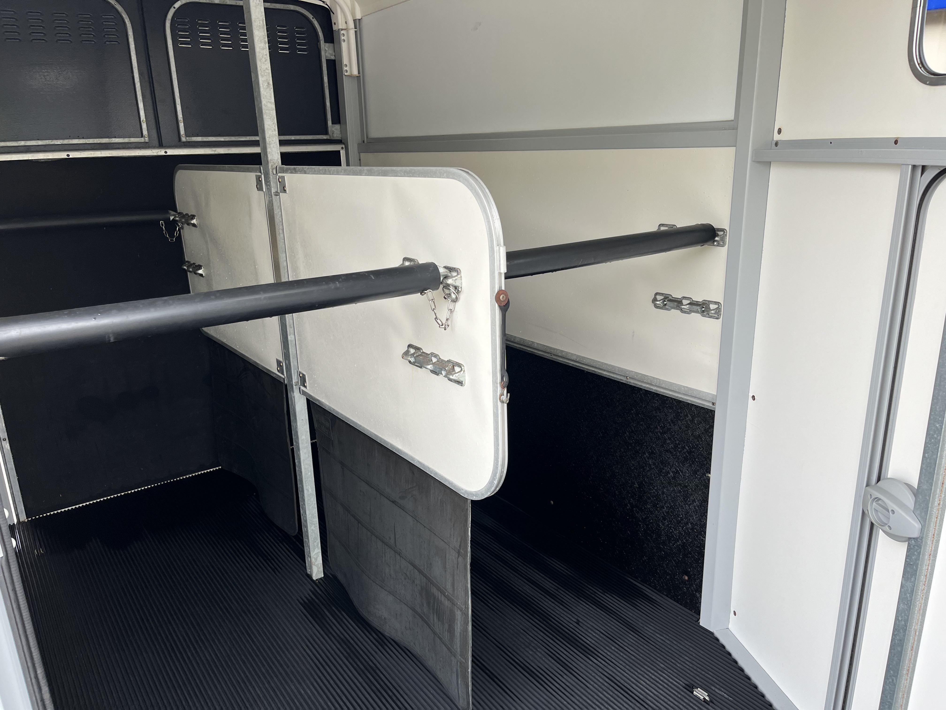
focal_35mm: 26
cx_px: 473
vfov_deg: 53.1
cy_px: 355
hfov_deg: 67.3
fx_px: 711
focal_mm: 5.1
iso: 40
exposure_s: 1/225
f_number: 1.6
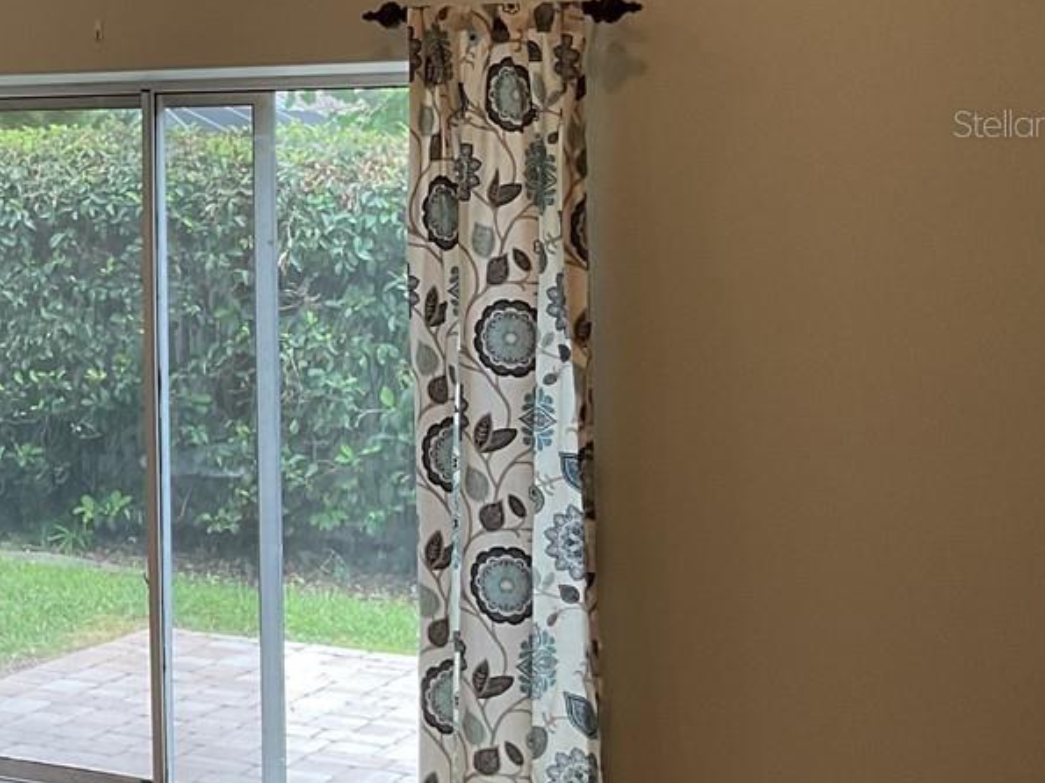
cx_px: -286
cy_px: 123
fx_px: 2354
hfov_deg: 22.6
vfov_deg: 18.7
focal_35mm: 78
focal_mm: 3
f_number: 1.8
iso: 64
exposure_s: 1/120
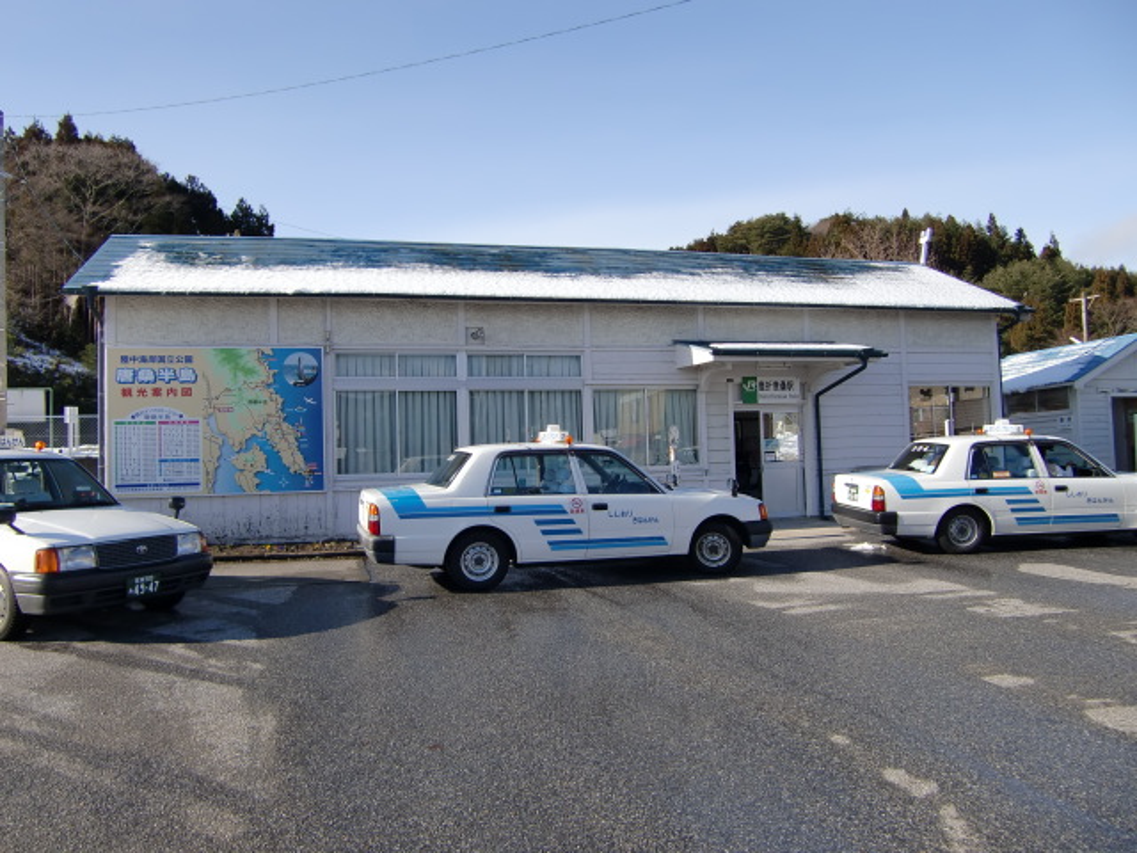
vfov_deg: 49.7
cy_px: 426
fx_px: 920
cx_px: 568
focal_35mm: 28
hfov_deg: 63.4
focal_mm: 4.9
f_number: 7
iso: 64
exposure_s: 1/160
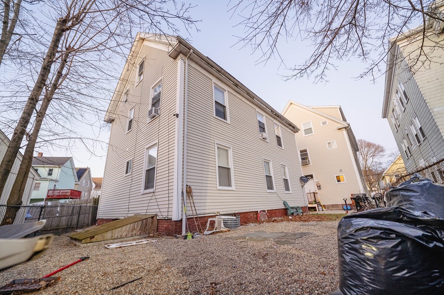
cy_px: 148
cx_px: 222
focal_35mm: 14
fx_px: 173
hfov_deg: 104.3
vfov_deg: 81.1
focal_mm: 14
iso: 2500
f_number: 3.2
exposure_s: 1/80
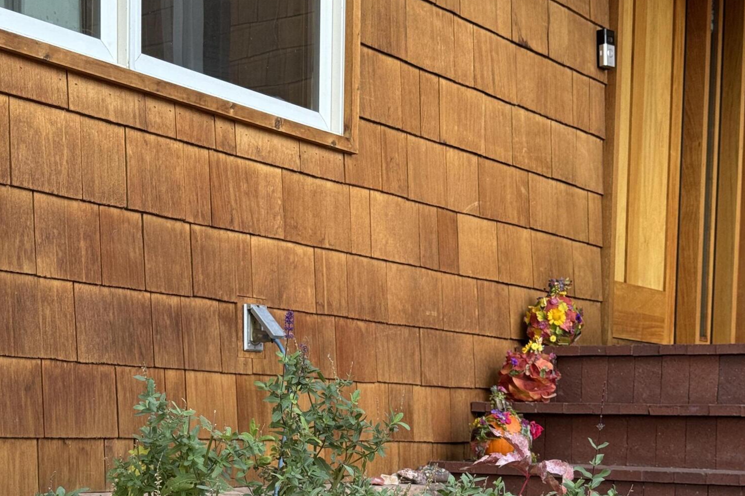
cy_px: 477
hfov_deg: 30.1
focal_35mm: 67
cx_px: 372
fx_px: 1386
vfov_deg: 19.8
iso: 80
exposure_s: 1/126
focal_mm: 6.76
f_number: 1.78
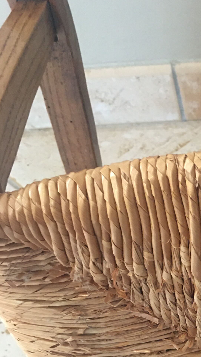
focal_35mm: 66
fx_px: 625
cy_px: 345
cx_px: 271
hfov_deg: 17.0
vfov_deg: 30.0
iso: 100
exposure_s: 1/8
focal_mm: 4.15
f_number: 2.2
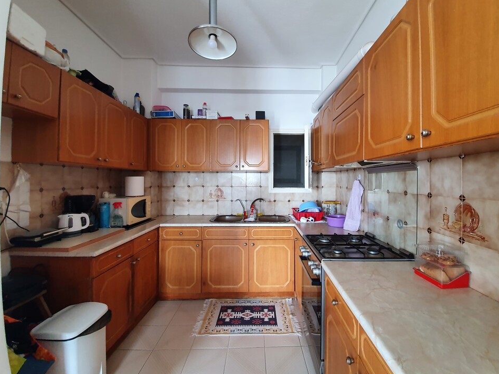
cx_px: 266
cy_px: 181
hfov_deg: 101.9
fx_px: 202
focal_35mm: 14
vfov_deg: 85.6
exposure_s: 1/50
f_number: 2.2
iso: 200
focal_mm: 1.8
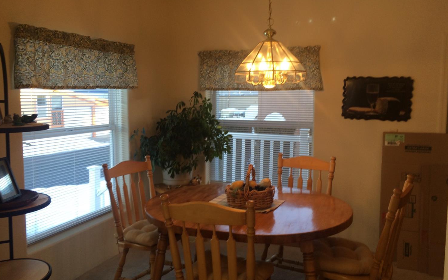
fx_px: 378
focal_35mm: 31
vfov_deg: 40.6
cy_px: 132
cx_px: 223
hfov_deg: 61.2
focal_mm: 4.15
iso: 40
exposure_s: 1/40
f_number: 2.2
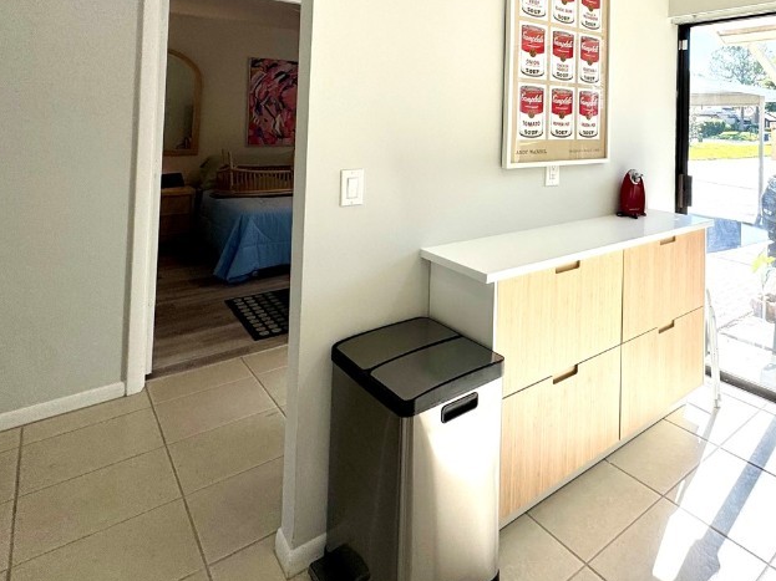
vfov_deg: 54.4
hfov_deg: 68.3
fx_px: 516
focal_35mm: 23
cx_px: 598
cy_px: 108
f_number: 2.2
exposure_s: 1/394
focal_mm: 2.22
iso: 40
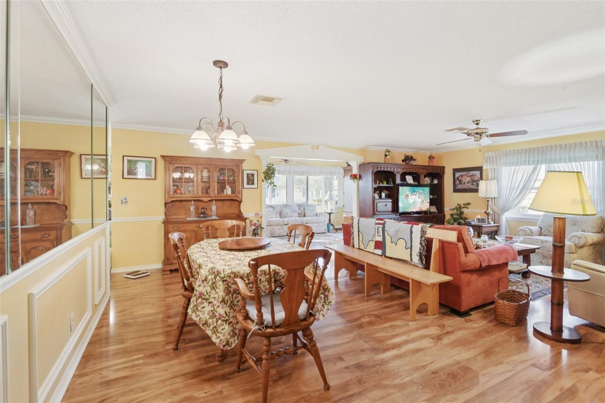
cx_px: 302
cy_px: 202
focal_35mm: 16
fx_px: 269
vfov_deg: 73.7
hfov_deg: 96.7
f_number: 8
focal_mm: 16
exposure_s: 1/8
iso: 400
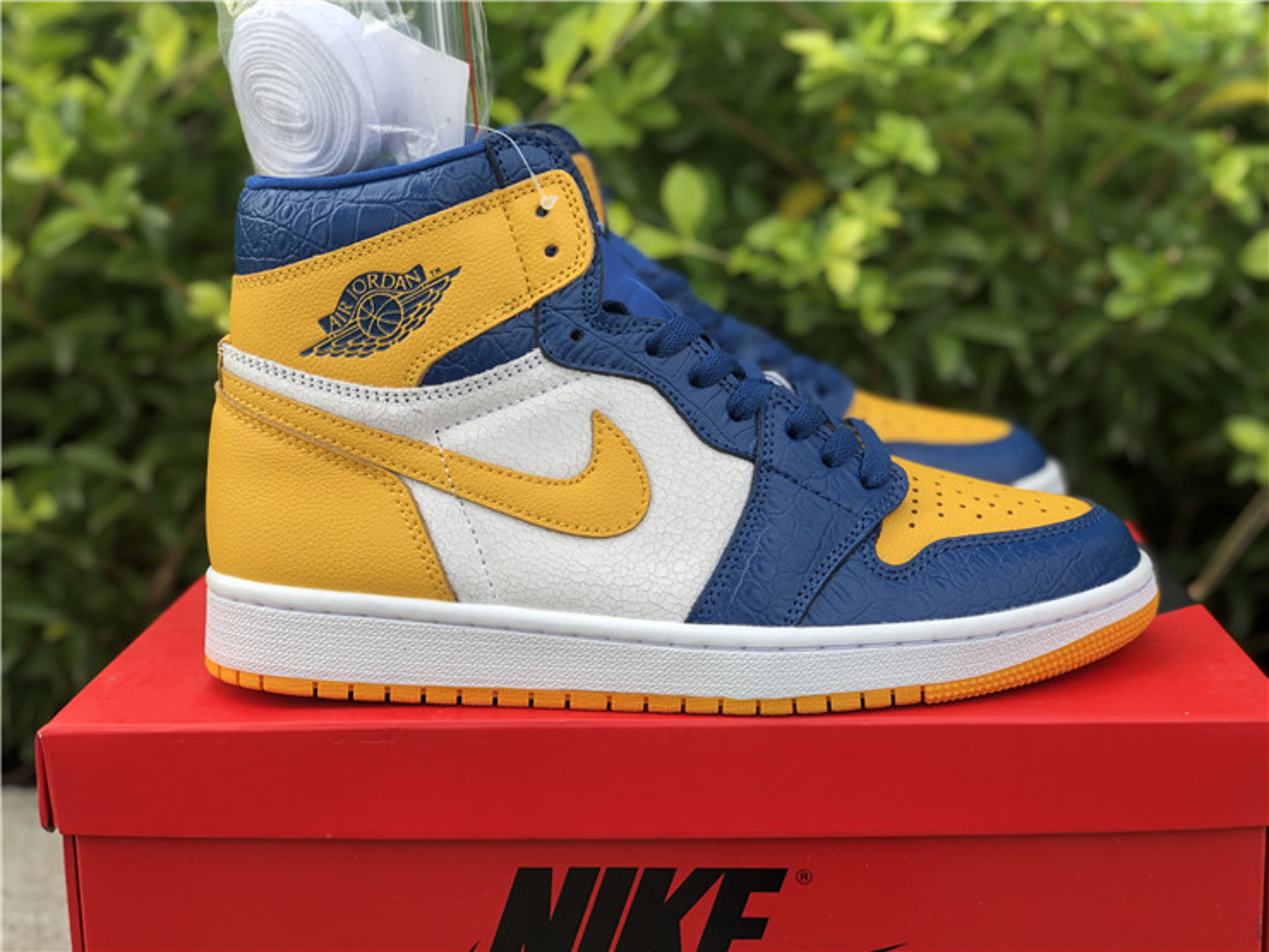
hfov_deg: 36.8
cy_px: 476
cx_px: 634
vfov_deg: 28.0
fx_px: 1906
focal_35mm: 52
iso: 16
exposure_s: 1/152
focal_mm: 6
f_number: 2.4
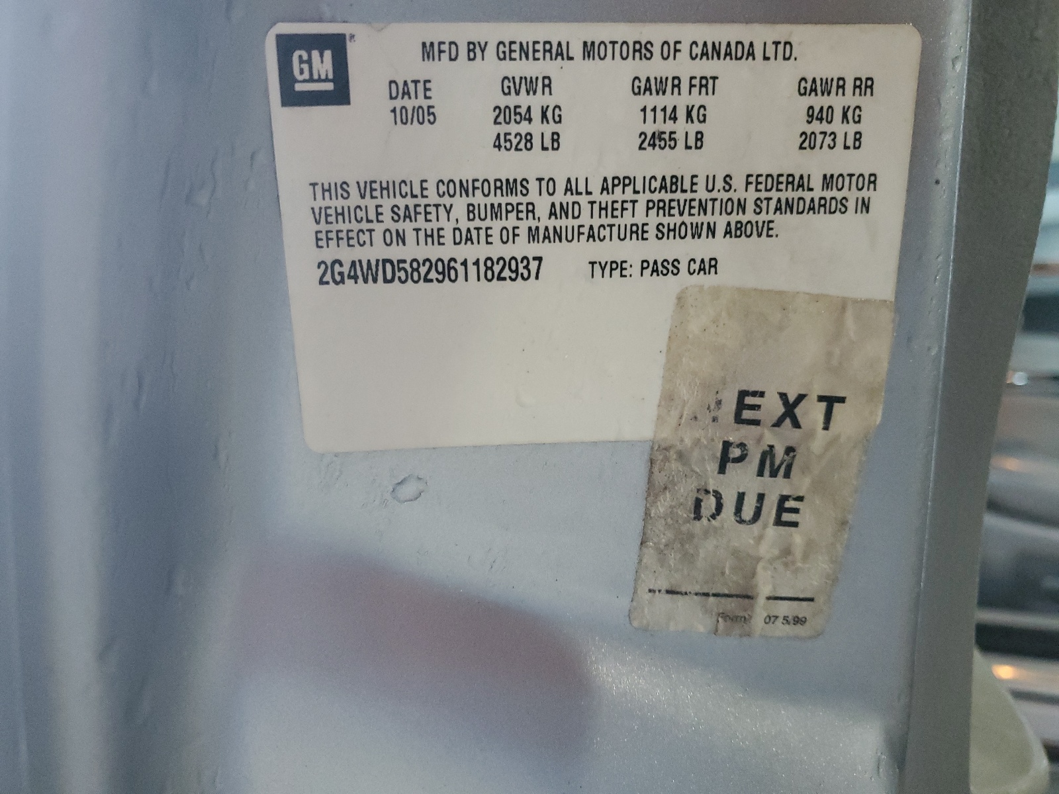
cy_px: 397
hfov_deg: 67.3
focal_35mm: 26
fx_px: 795
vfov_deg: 53.1
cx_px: 530
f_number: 1.5
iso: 415
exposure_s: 1/60.2
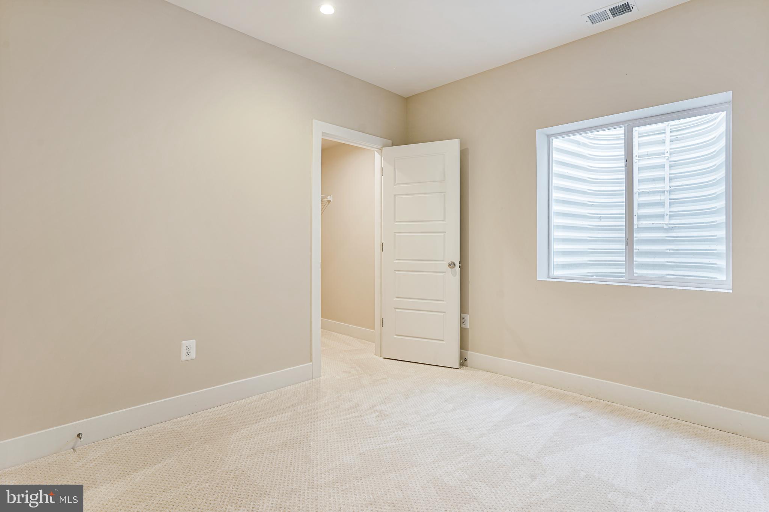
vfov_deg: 70.4
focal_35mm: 17
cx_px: 384
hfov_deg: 93.3
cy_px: 256
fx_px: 363
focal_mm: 17
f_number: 8
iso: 100
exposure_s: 1/5
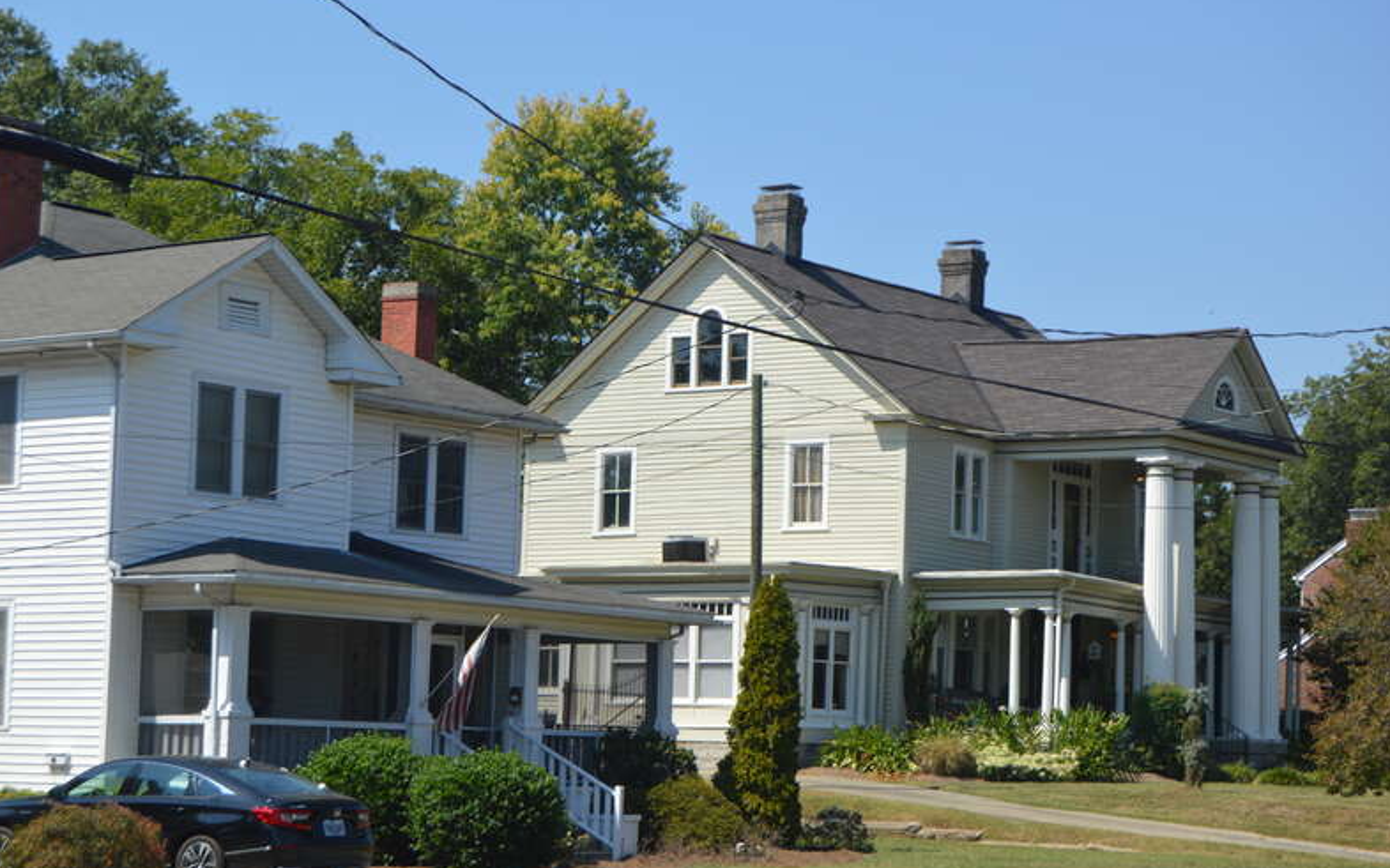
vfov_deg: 15.3
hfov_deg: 24.2
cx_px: 693
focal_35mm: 86
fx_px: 3239
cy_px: 431
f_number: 9
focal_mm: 55
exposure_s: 1/320
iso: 100
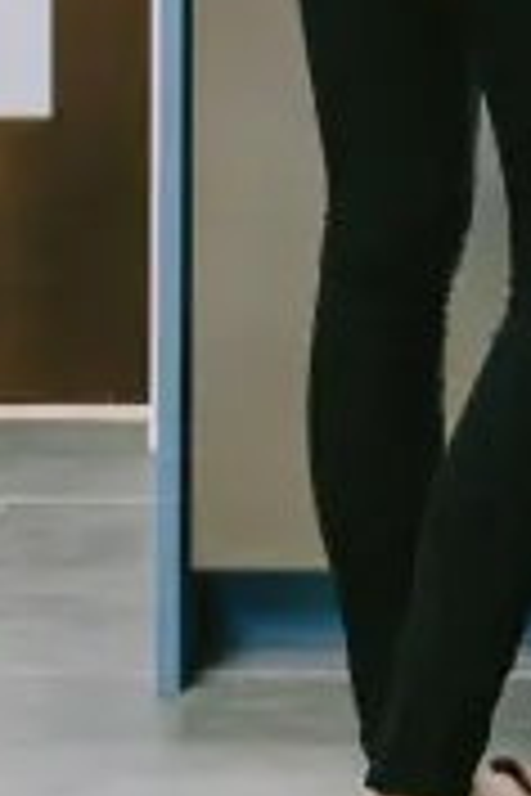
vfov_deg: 12.0
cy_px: -634
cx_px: 830
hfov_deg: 8.5
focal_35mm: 158
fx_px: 3495
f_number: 3.2
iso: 800
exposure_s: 1/160
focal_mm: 35
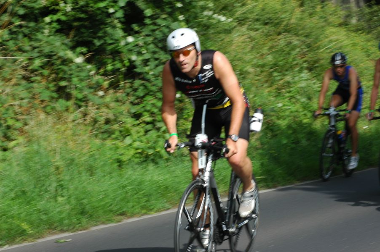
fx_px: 1503
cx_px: 190
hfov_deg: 14.4
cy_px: 126
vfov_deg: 9.6
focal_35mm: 142
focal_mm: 95
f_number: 10
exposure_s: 1/160
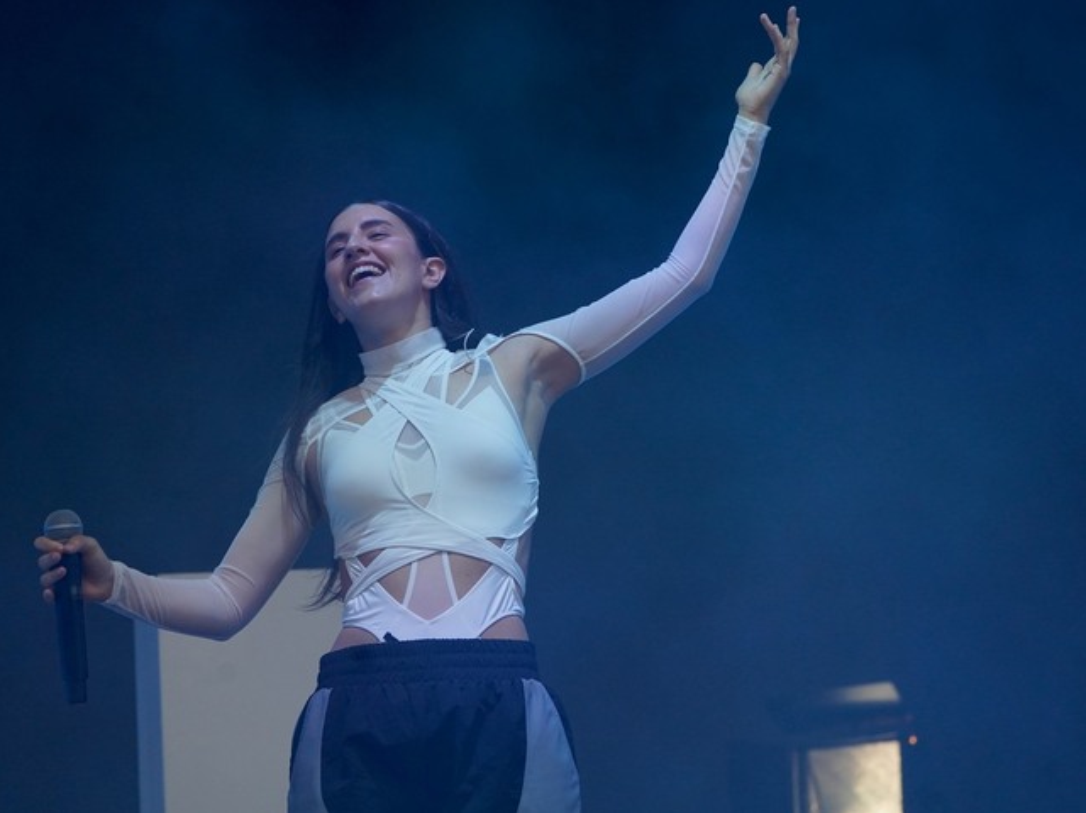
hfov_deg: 12.5
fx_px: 4954
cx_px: 556
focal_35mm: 158
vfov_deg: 9.4
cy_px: 406
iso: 2000
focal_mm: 145
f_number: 5.6
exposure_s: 1/800
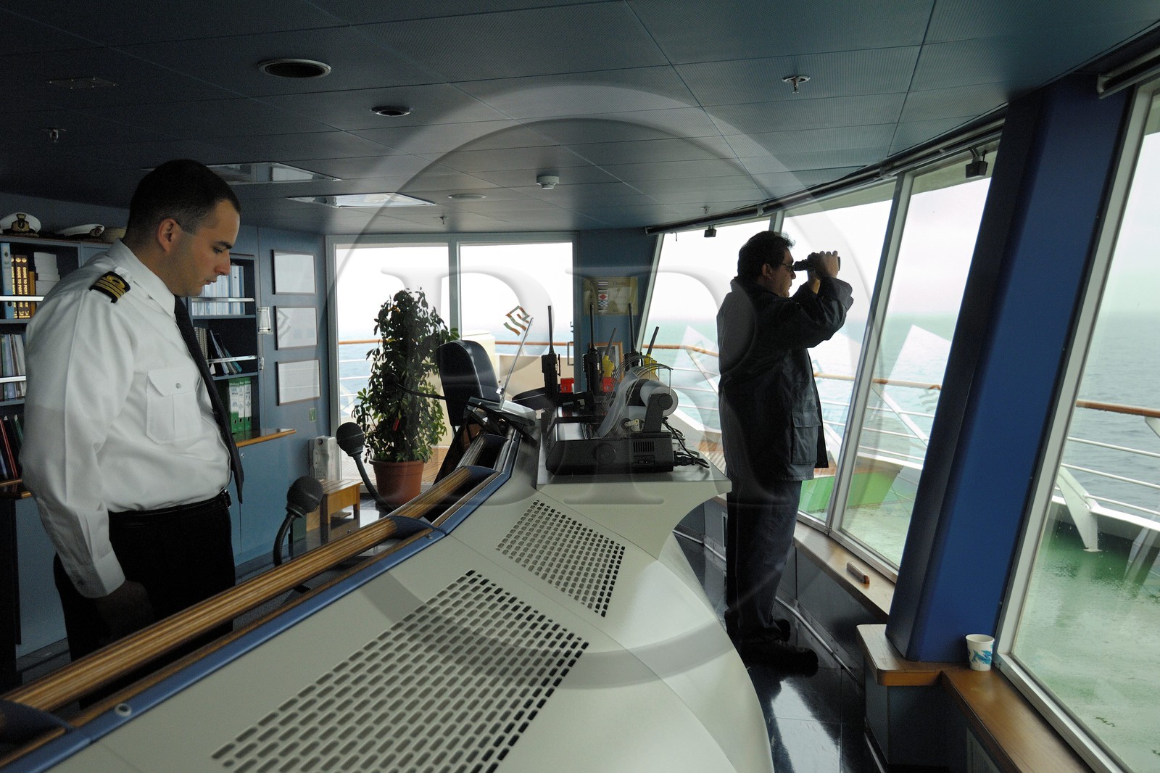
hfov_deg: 57.2
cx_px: 580
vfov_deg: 40.0
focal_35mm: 33
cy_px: 386
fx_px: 1063
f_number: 5
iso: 400
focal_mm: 22
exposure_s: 1/90
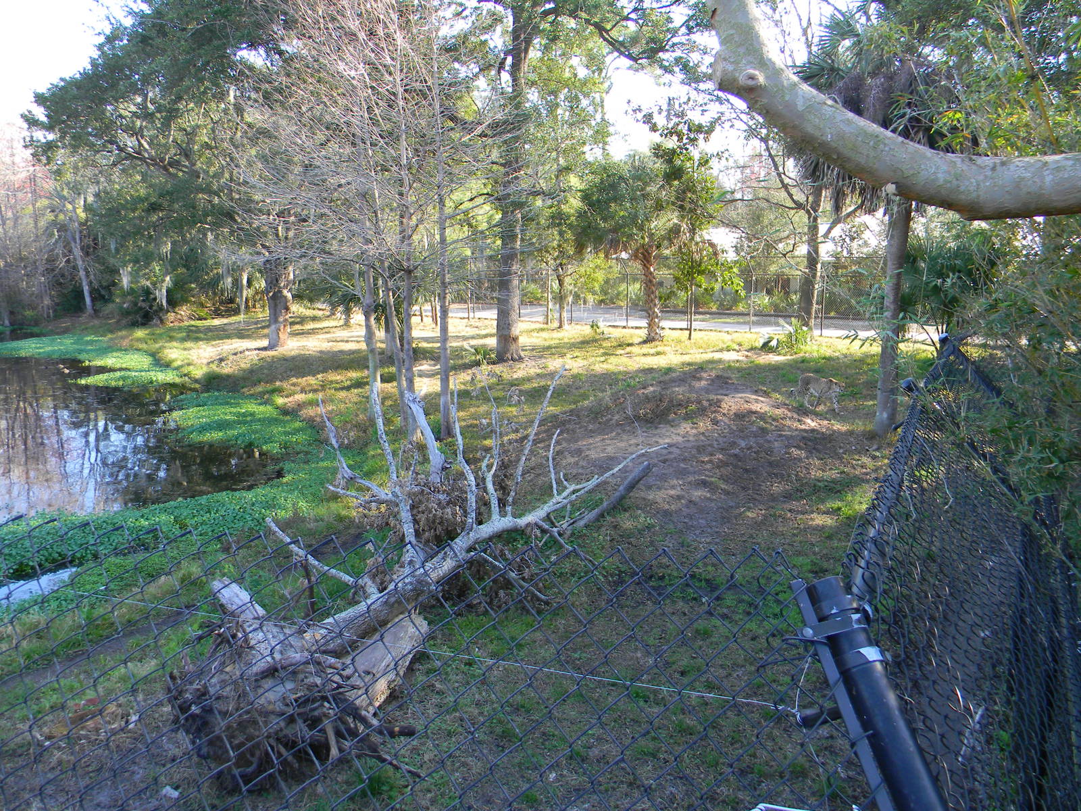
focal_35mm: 28
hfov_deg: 63.4
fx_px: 874
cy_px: 406
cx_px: 540
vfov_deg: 49.7
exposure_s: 1/70.1
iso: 80
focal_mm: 5
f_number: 3.5
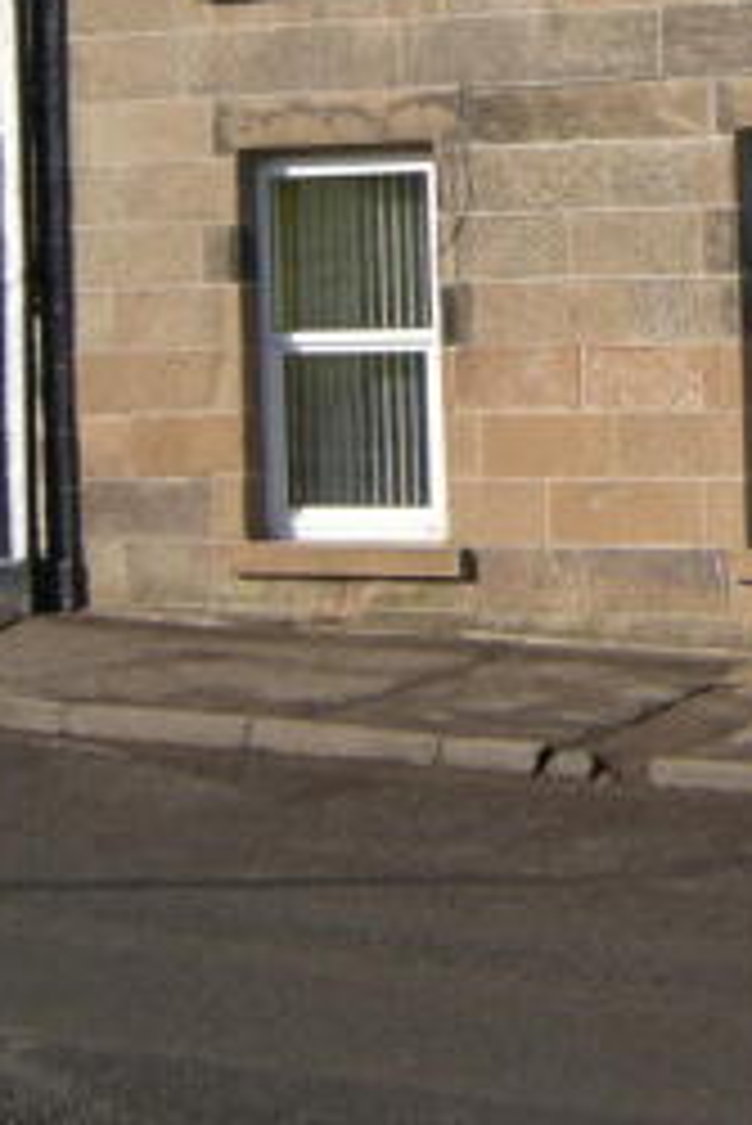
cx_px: 1047
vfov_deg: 21.8
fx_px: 2878
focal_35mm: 92
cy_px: 200
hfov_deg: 14.1
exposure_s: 1/125
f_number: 6.4
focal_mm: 6.3
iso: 64
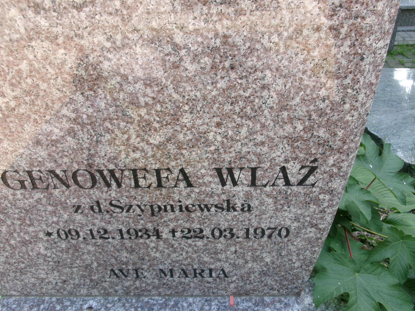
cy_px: 167
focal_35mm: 31
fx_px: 372
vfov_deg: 45.4
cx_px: 210
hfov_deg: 58.3
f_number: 3.9
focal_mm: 5.1
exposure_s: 1/90
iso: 100
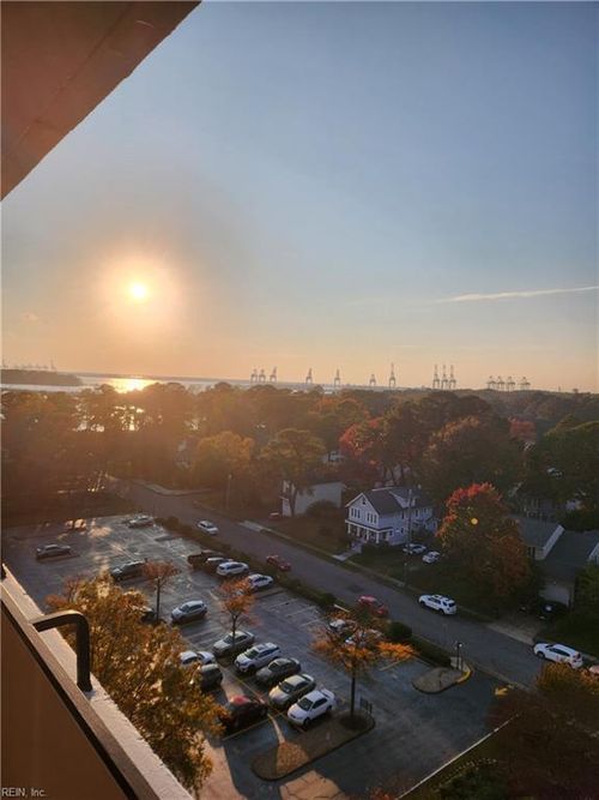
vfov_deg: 73.9
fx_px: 531
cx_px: 300
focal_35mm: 23
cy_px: 400
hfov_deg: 58.9
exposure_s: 1/3737
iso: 20
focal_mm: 5.4
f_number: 1.8
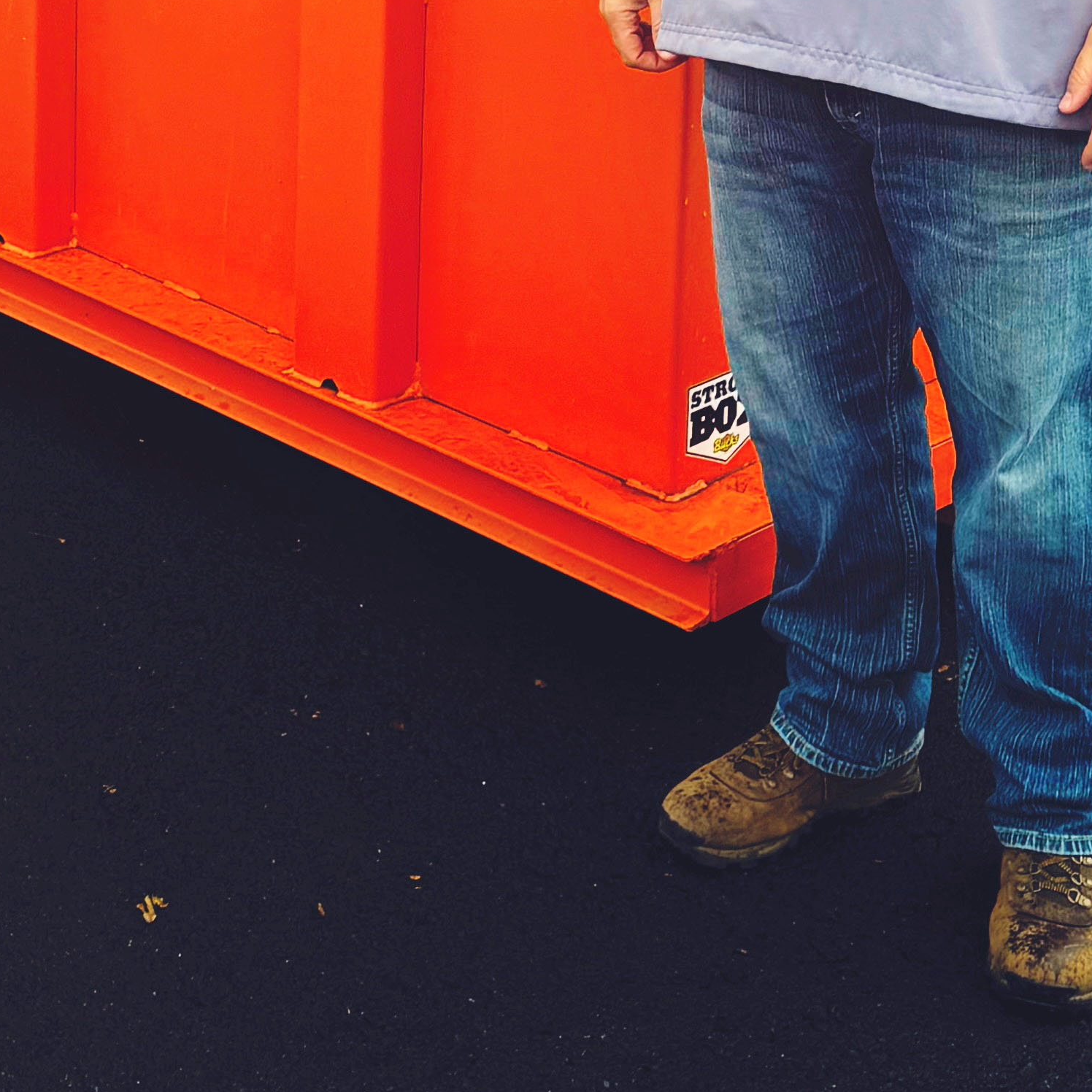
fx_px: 2891
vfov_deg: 19.7
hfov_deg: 21.3
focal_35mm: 81
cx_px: 322
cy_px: -320
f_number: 1.78
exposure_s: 1/347
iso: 80
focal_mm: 6.76
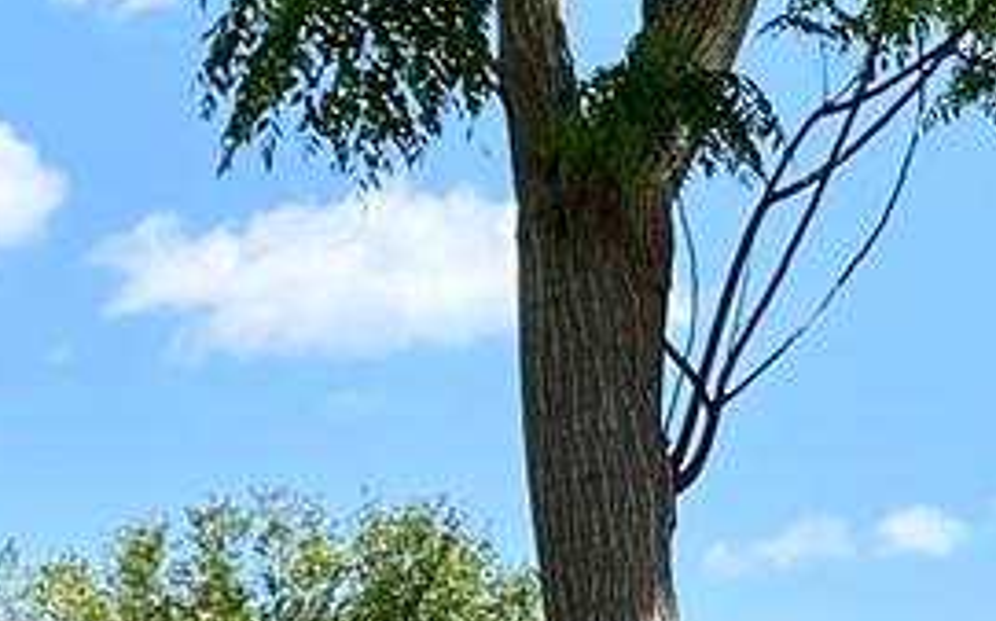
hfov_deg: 12.8
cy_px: 827
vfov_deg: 7.9
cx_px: 739
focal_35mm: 163
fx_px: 4422
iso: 32
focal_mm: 4.25
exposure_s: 1/2105
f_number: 1.8
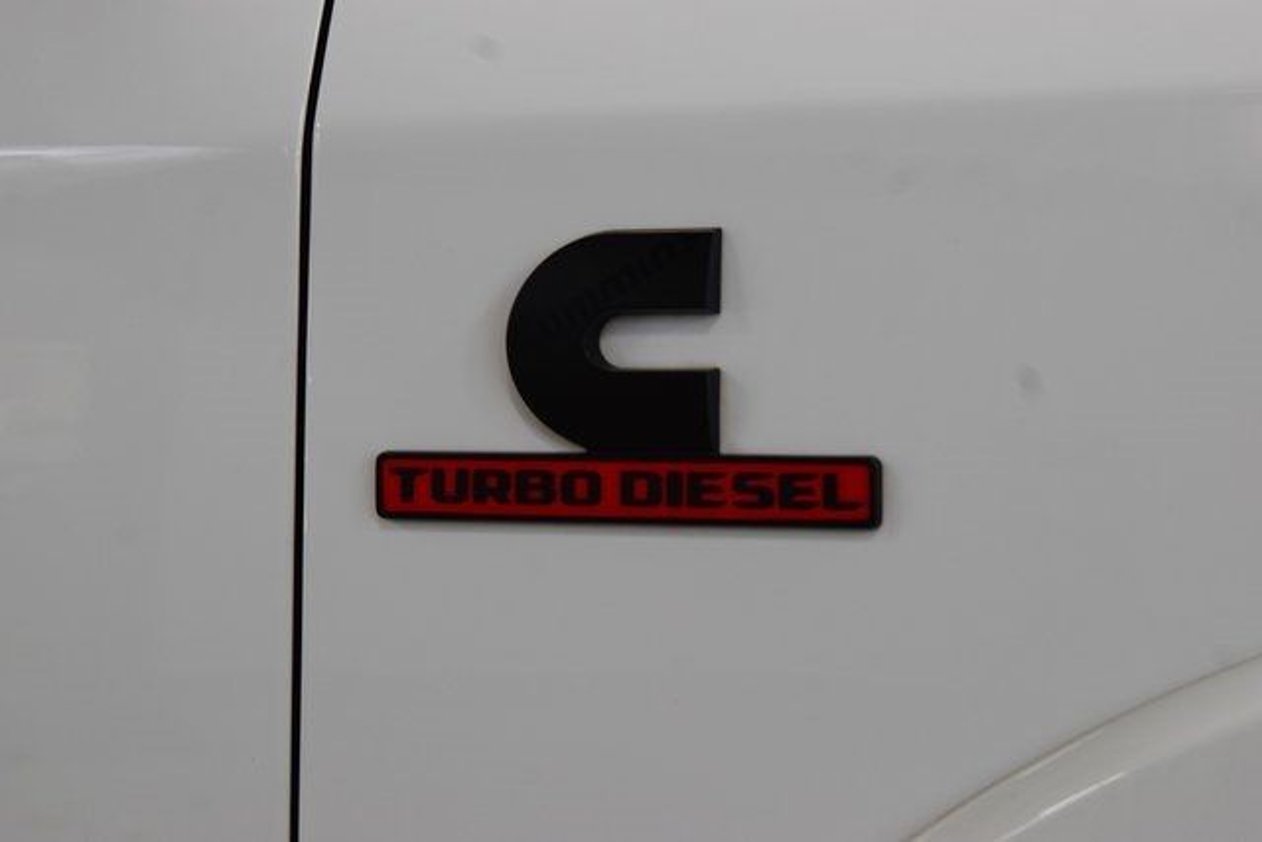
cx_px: 631
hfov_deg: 26.0
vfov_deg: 17.5
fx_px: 2735
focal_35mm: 78
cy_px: 421
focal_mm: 52
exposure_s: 1/60
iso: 1100
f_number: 8
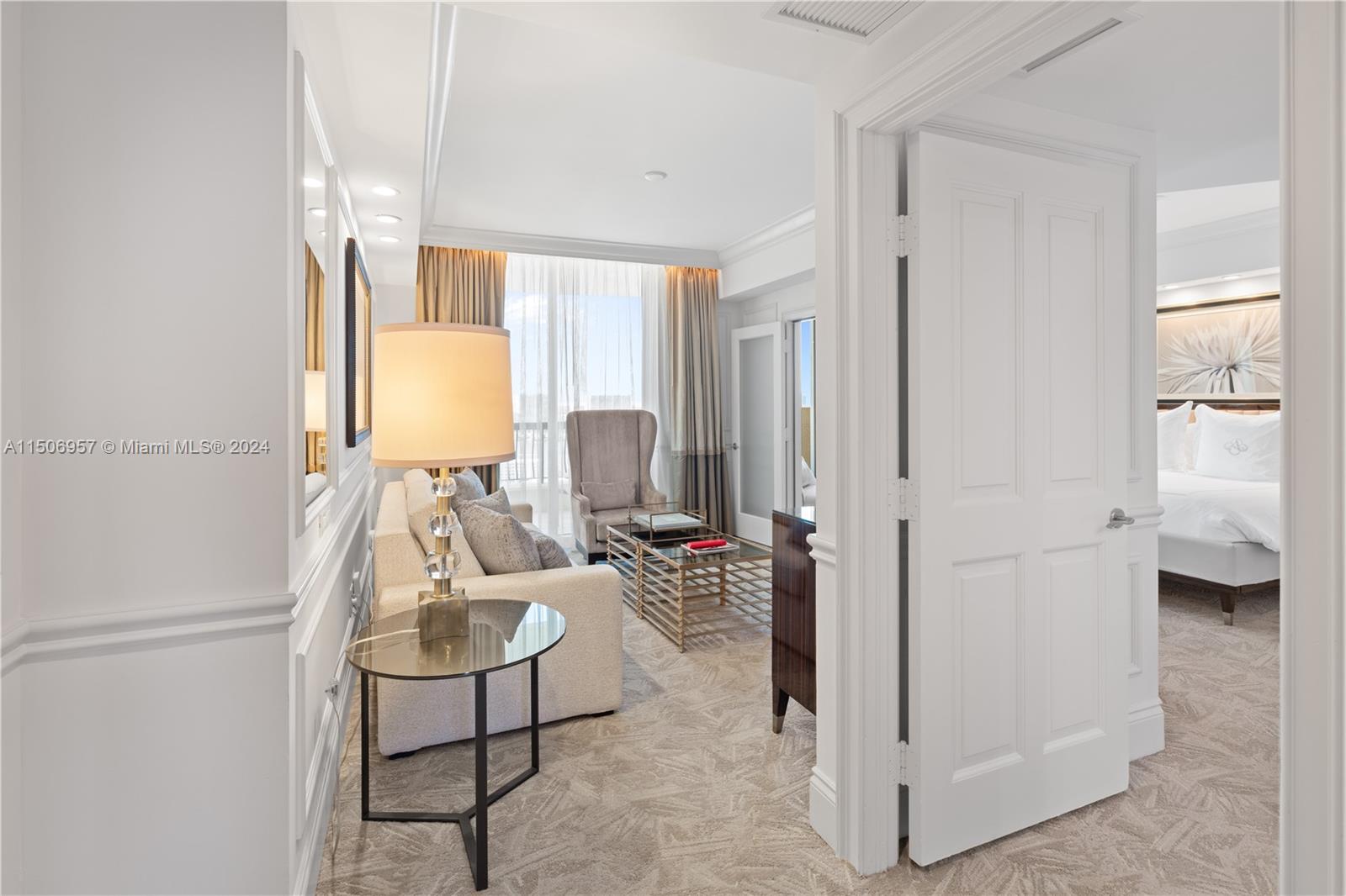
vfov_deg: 73.7
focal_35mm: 16
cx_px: 673
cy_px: 448
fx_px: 598
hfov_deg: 96.7
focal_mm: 16
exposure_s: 1/3.33
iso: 200
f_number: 10
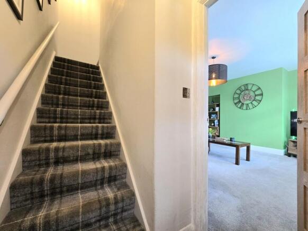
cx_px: 154
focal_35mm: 13
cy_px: 116
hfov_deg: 106.2
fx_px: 116
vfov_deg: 90.0
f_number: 2.2
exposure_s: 1/50.3
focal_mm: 2.2
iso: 200
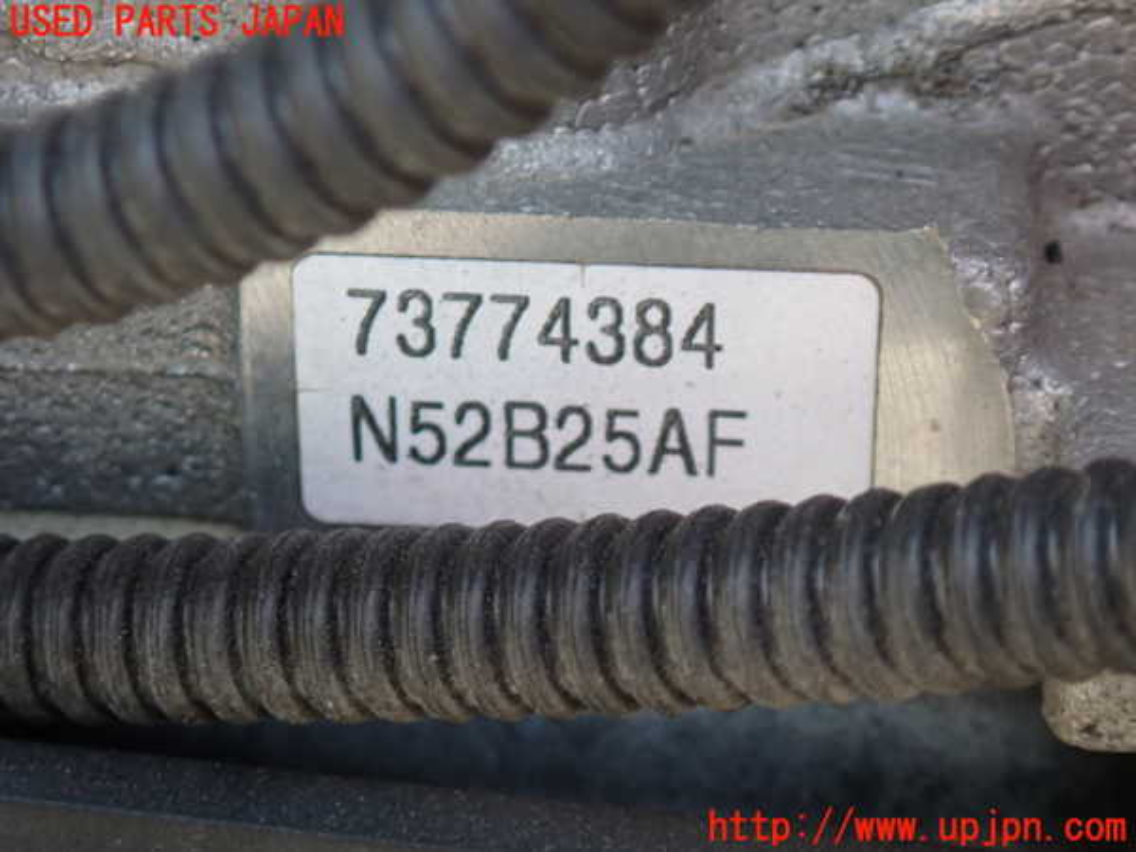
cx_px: 568
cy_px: 426
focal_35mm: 100
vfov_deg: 14.8
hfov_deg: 19.6
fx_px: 3282
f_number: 4.9
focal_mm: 18
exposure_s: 1/100
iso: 320
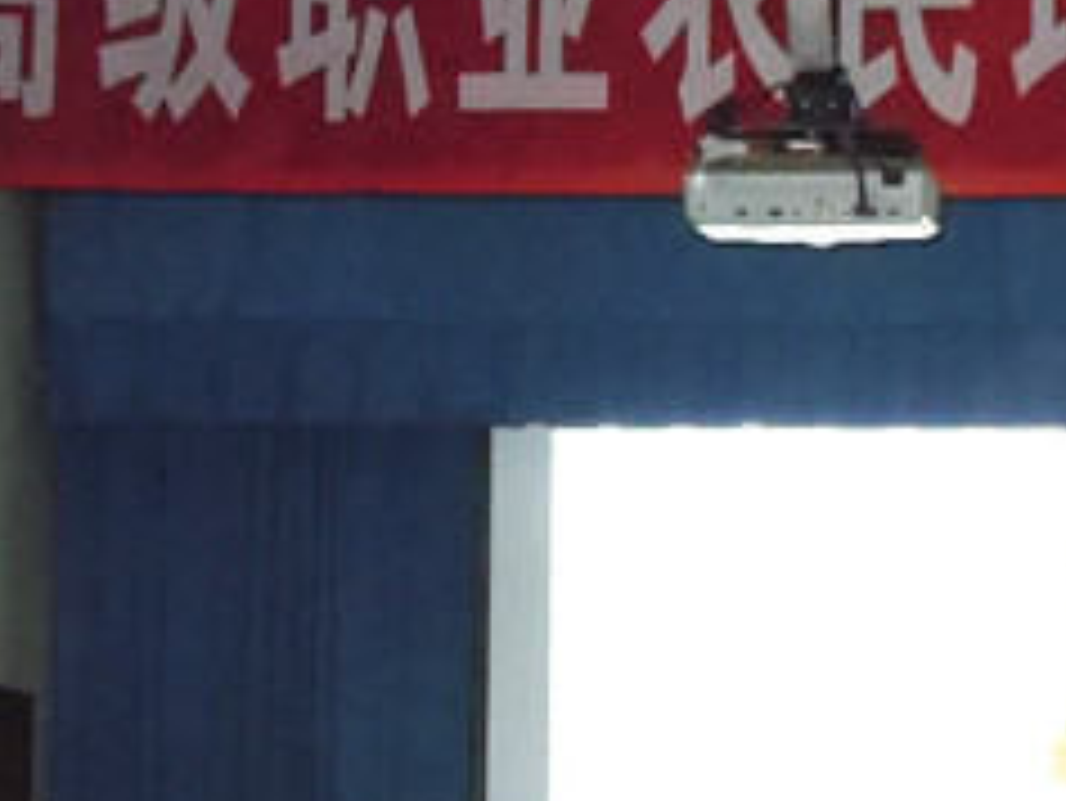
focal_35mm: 152
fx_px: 4683
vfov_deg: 9.6
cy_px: 1026
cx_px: 850
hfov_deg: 12.9
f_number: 4.6
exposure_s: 1/30
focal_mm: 8.1
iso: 1000
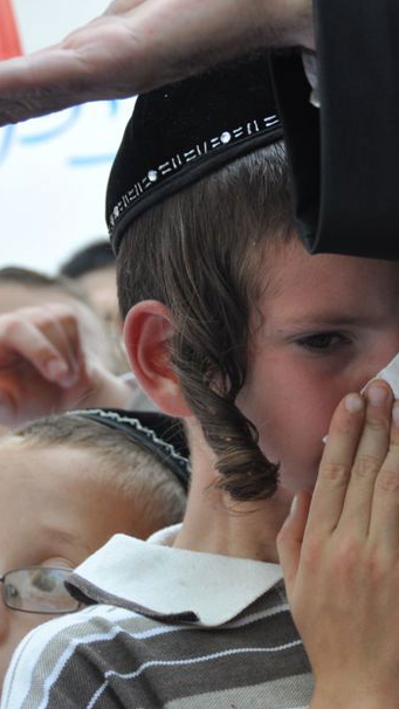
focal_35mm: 159
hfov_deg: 7.6
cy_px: 347
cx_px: 378
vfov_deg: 13.5
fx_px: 2990
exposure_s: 1/125
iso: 280
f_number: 5.6
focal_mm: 60
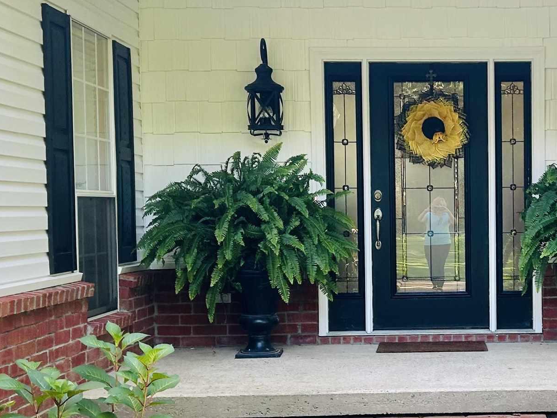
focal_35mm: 66
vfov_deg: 22.2
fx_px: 1062
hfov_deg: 28.6
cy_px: 234
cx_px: 462
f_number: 1.5
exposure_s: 1/138
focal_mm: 5.7
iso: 32
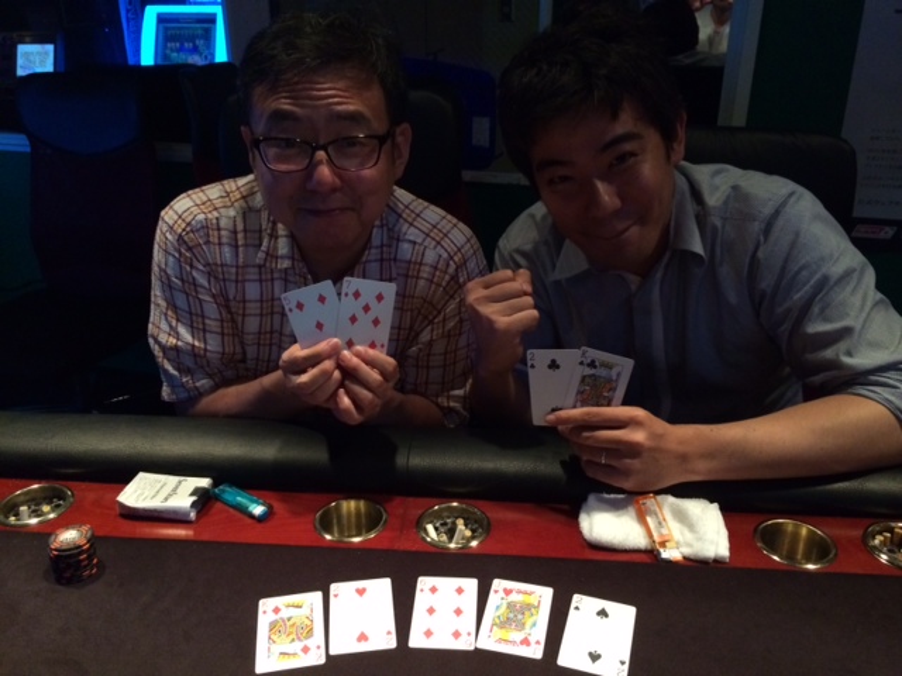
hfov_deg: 60.0
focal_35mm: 30
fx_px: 782
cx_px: 451
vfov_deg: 46.8
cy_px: 338
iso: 320
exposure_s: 1/30
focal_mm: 4.12
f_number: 2.2
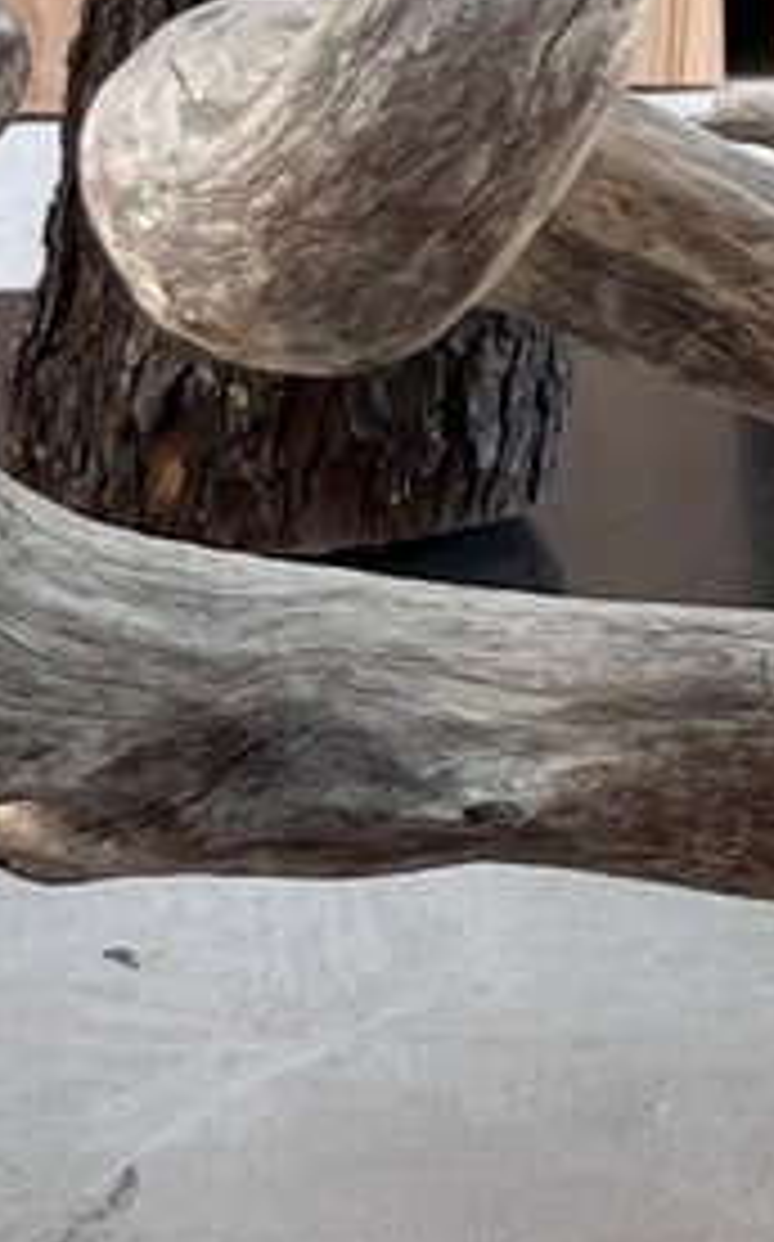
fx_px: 6764
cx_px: 2012
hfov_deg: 6.2
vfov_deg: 10.4
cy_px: 27
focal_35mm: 200
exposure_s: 1/100
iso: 40
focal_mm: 5.1
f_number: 1.6
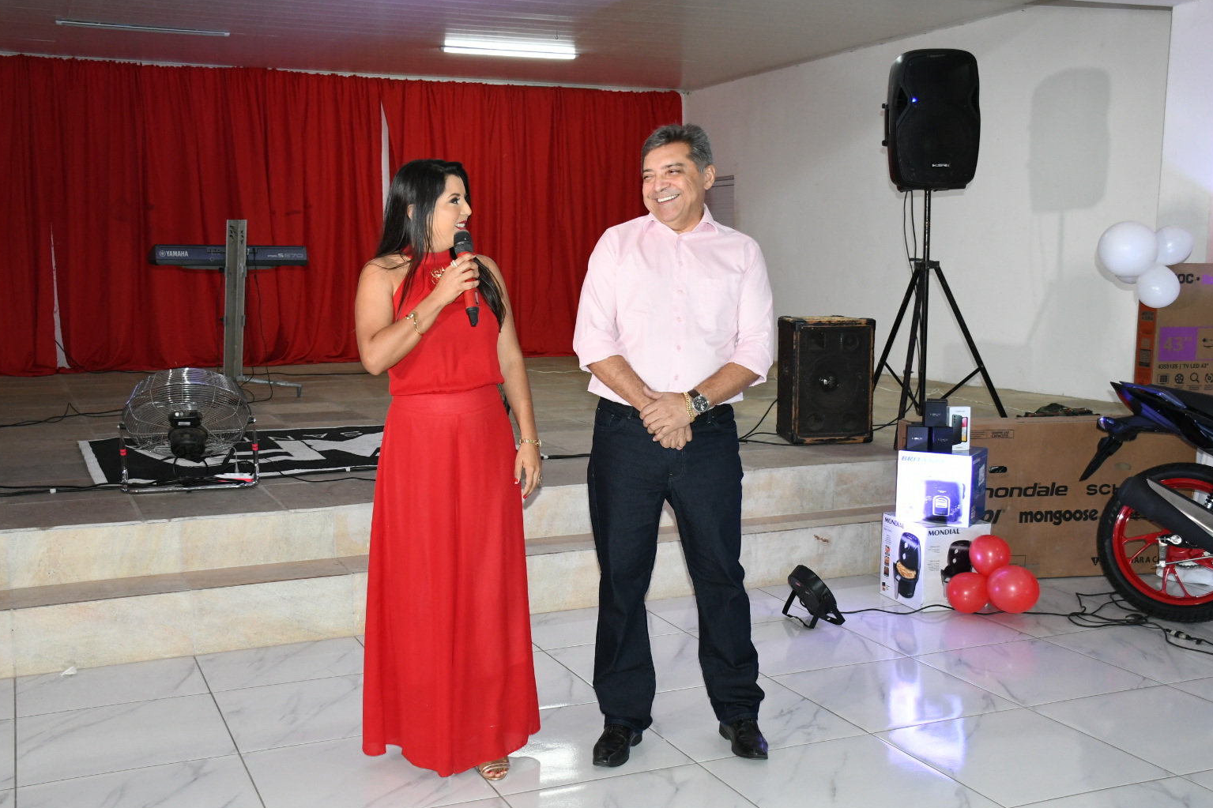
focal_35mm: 38
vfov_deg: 35.0
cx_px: 580
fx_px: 1280
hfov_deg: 50.7
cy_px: 417
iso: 1600
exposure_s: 1/125
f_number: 5
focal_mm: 24
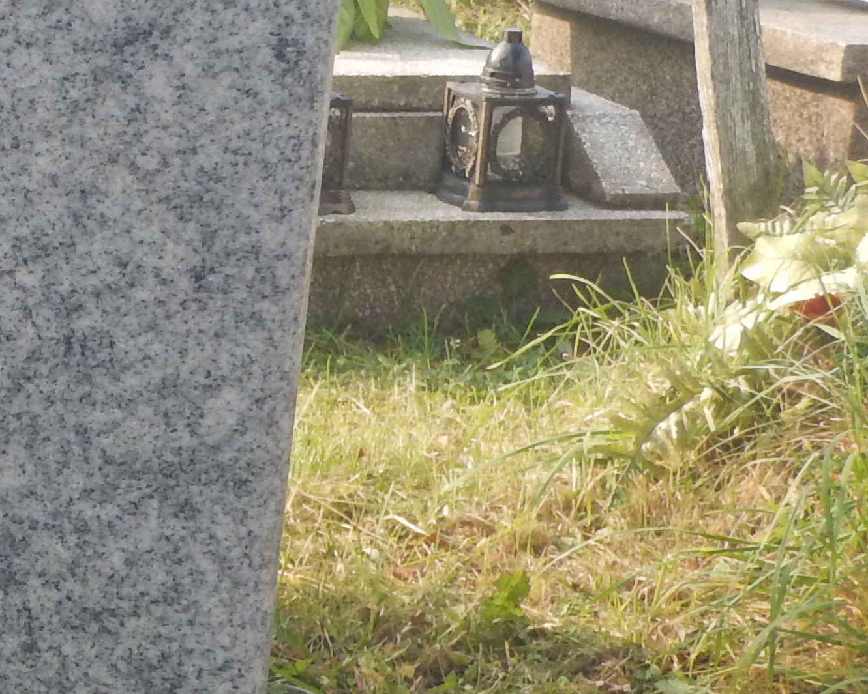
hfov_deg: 13.9
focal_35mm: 125
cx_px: -633
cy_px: 283
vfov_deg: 12.3
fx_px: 3211
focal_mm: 6.6
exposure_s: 1/160
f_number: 4.2
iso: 125
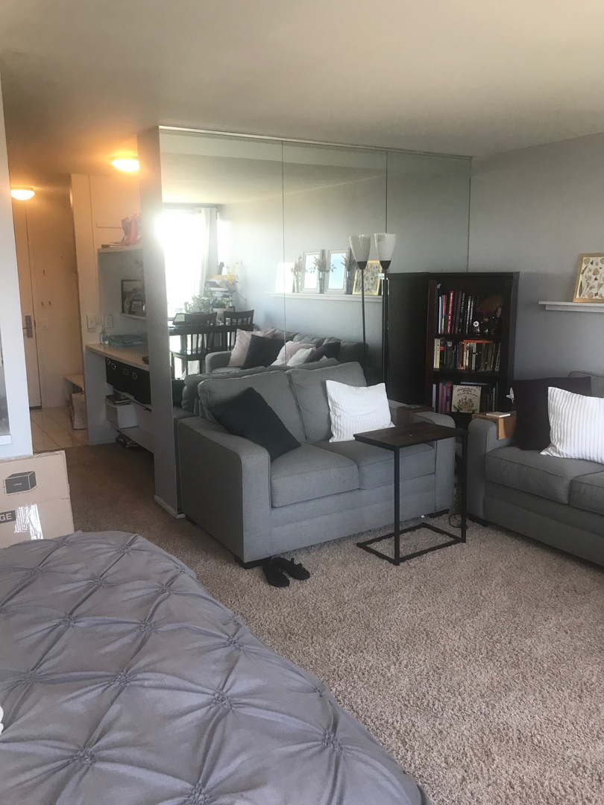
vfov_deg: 63.4
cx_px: 302
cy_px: 402
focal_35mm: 28
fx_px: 651
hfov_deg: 49.7
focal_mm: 3.99
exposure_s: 1/40
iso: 25
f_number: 1.8
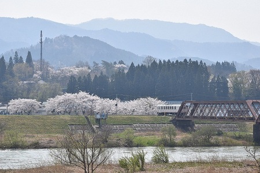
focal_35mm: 108
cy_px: 86
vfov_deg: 12.7
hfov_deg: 18.9
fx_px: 780
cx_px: 130
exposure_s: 1/500
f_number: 11
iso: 200
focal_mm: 72
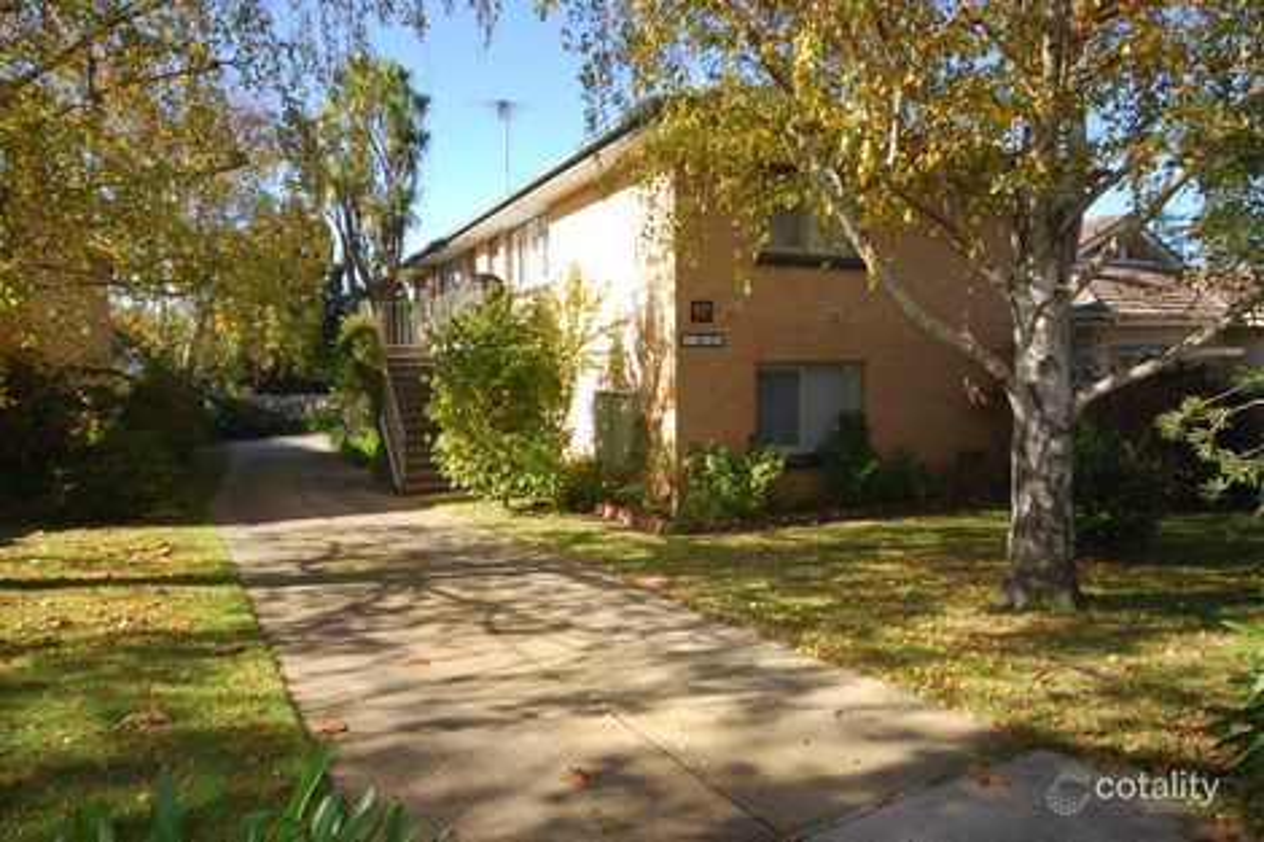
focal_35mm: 21
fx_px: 737
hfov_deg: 81.2
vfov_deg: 59.5
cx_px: 632
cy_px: 421
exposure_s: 1/125
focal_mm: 14
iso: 100
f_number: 5
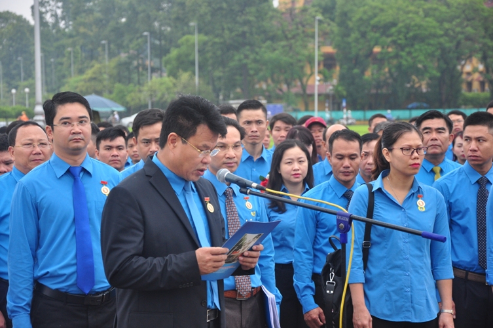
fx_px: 1641
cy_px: 164
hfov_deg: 17.1
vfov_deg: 11.4
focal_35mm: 120
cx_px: 246
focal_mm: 80
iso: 500
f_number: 5.3
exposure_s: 1/125
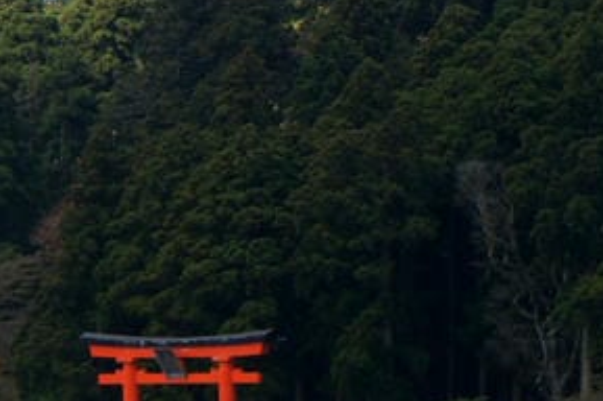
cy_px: -11
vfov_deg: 4.3
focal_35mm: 316
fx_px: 5287
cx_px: -355
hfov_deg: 6.4
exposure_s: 1/320
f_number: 8
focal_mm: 51
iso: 200
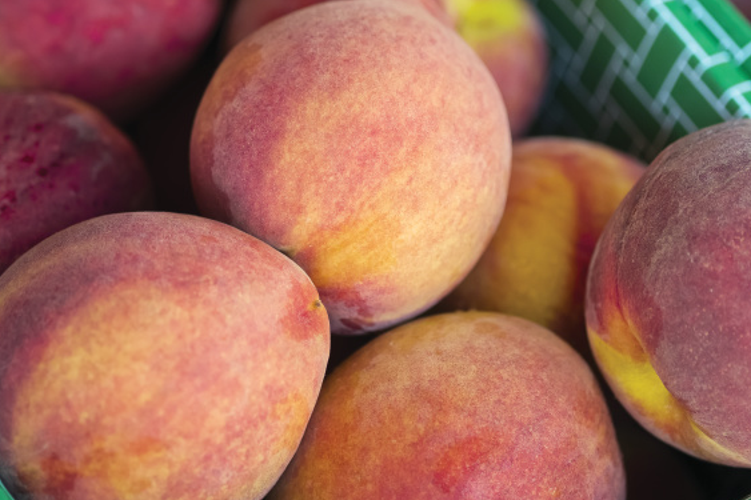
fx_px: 2502
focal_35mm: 120
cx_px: 373
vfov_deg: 11.4
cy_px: 201
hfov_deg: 17.1
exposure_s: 1/250
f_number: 2.4
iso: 800
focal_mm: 60
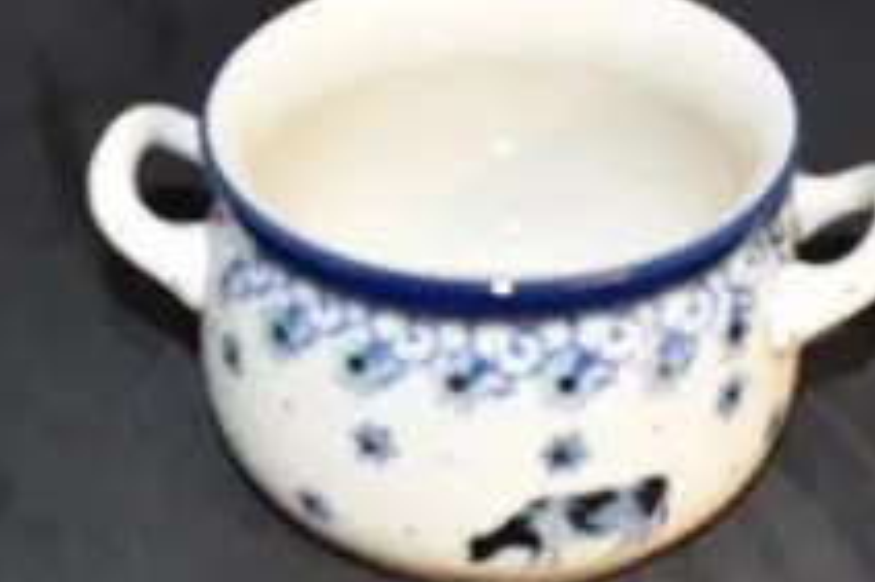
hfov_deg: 29.2
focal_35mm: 69
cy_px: 376
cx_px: 514
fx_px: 1676
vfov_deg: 19.7
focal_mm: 18
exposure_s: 1/60
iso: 1000
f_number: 3.5
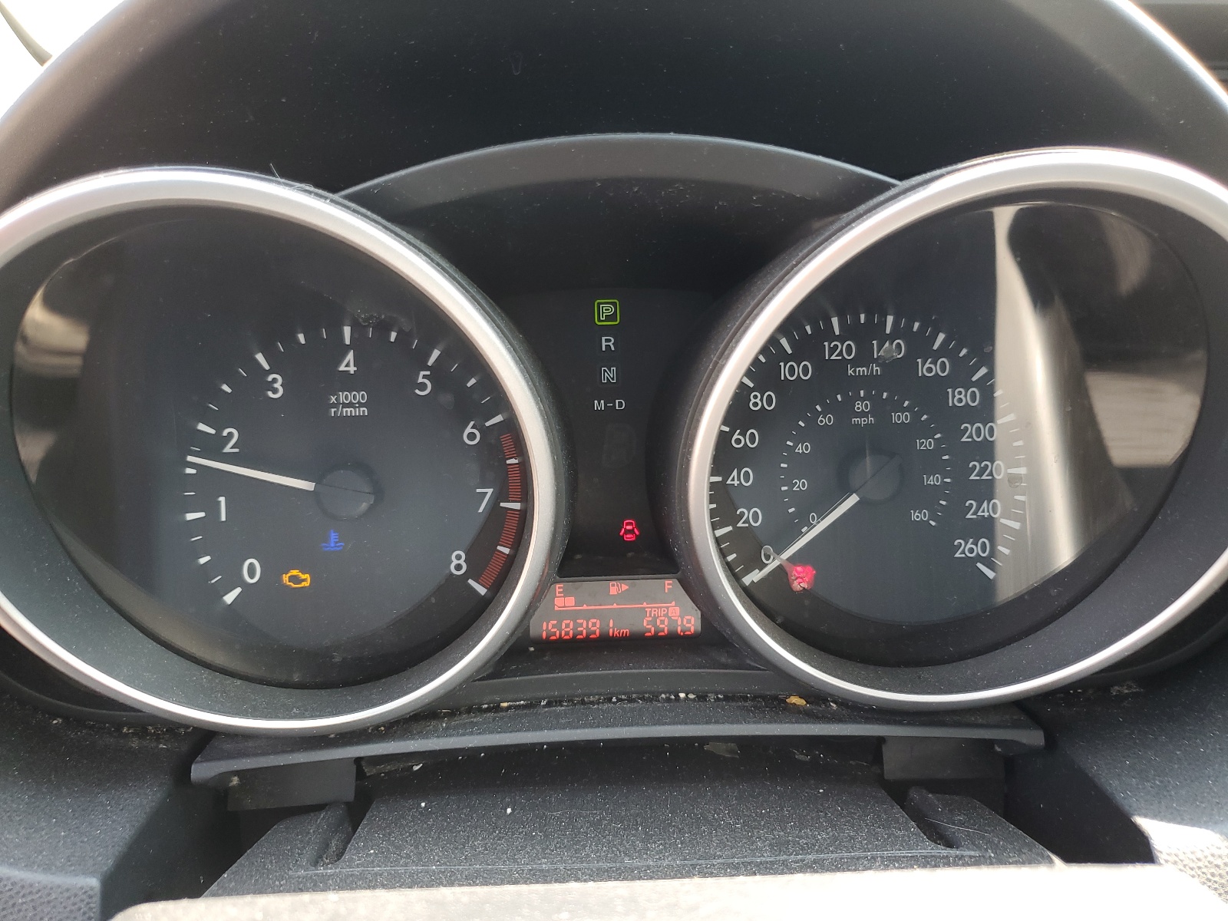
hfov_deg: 67.3
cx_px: 614
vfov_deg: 53.1
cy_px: 460
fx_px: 922
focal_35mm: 26
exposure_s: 1/120
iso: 67
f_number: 1.5
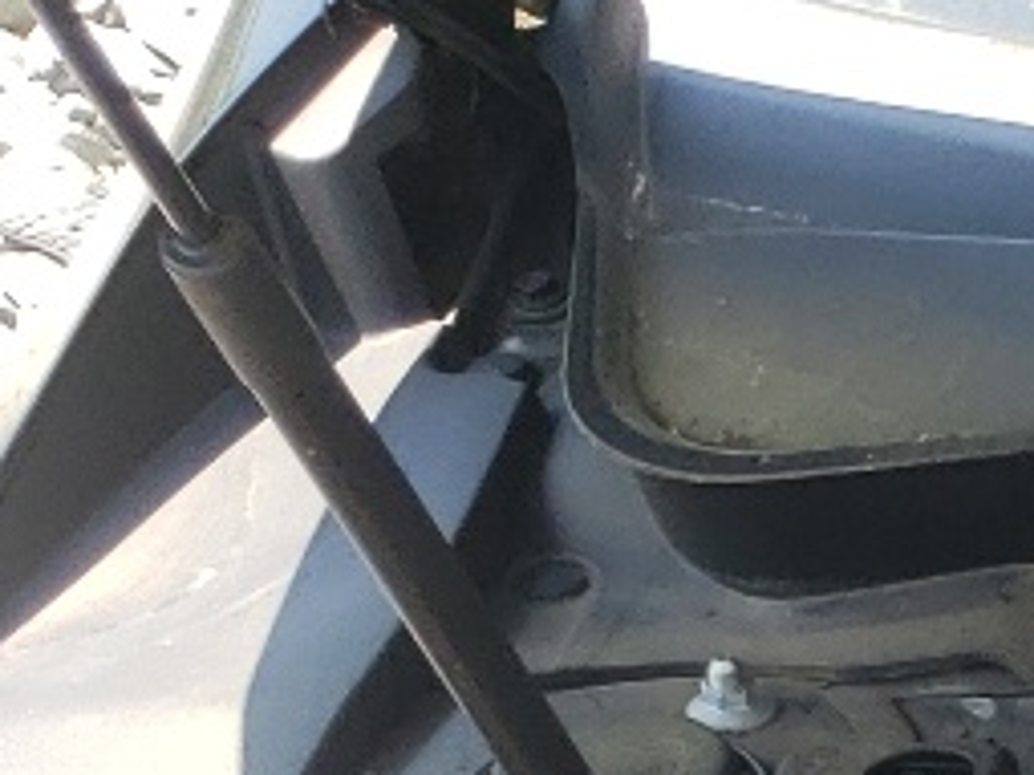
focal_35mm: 163
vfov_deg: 8.3
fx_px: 4867
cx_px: 2688
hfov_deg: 10.1
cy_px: 1907
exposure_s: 1/526
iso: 50
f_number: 1.5
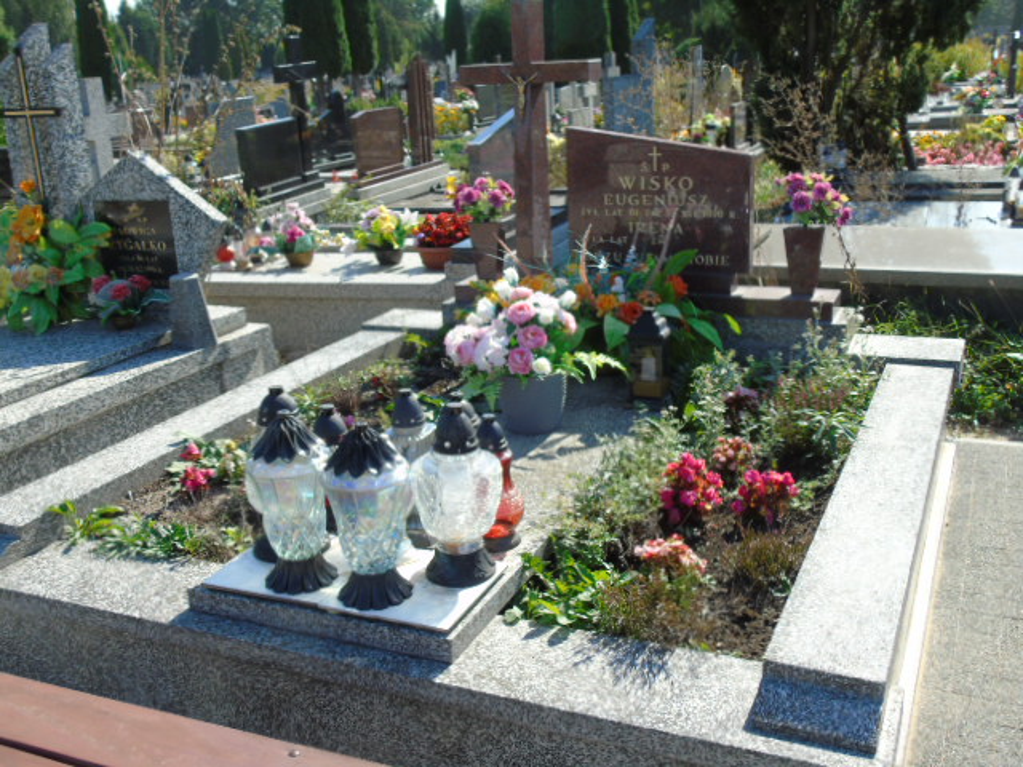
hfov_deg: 54.0
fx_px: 1005
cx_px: 512
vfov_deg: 41.8
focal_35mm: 34
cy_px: 384
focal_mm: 6.1
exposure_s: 1/400
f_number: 3.8
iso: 80
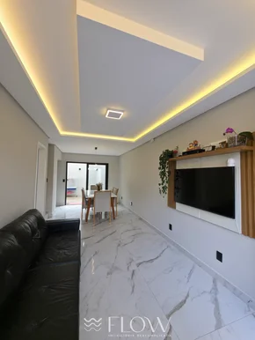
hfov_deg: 90.0
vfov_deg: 106.1
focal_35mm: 13
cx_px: 128
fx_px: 128
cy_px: 170
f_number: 1.9
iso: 32
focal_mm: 2.2
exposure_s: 1/153
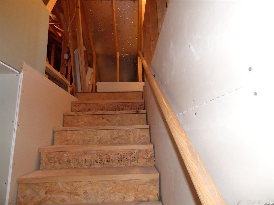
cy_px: 102
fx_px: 158
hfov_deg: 81.7
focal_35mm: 20
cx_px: 137
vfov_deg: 66.0
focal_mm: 3.58
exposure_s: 1/60
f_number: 2.8
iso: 800
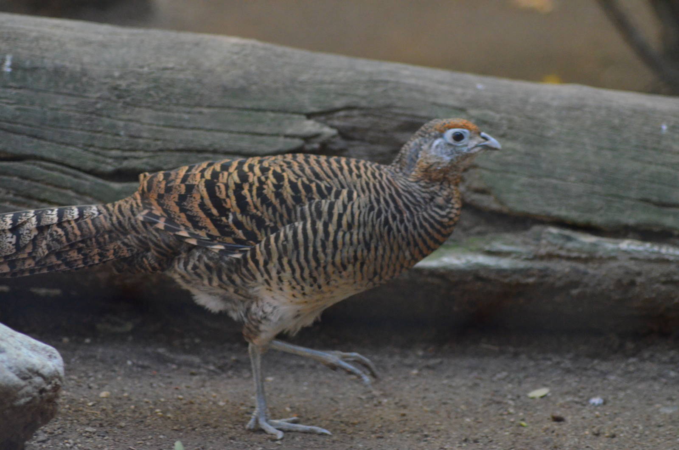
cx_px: 340
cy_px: 225
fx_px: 3812
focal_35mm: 202
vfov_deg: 6.8
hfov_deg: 10.2
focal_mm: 135
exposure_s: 1/250
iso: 3200
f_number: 4.2
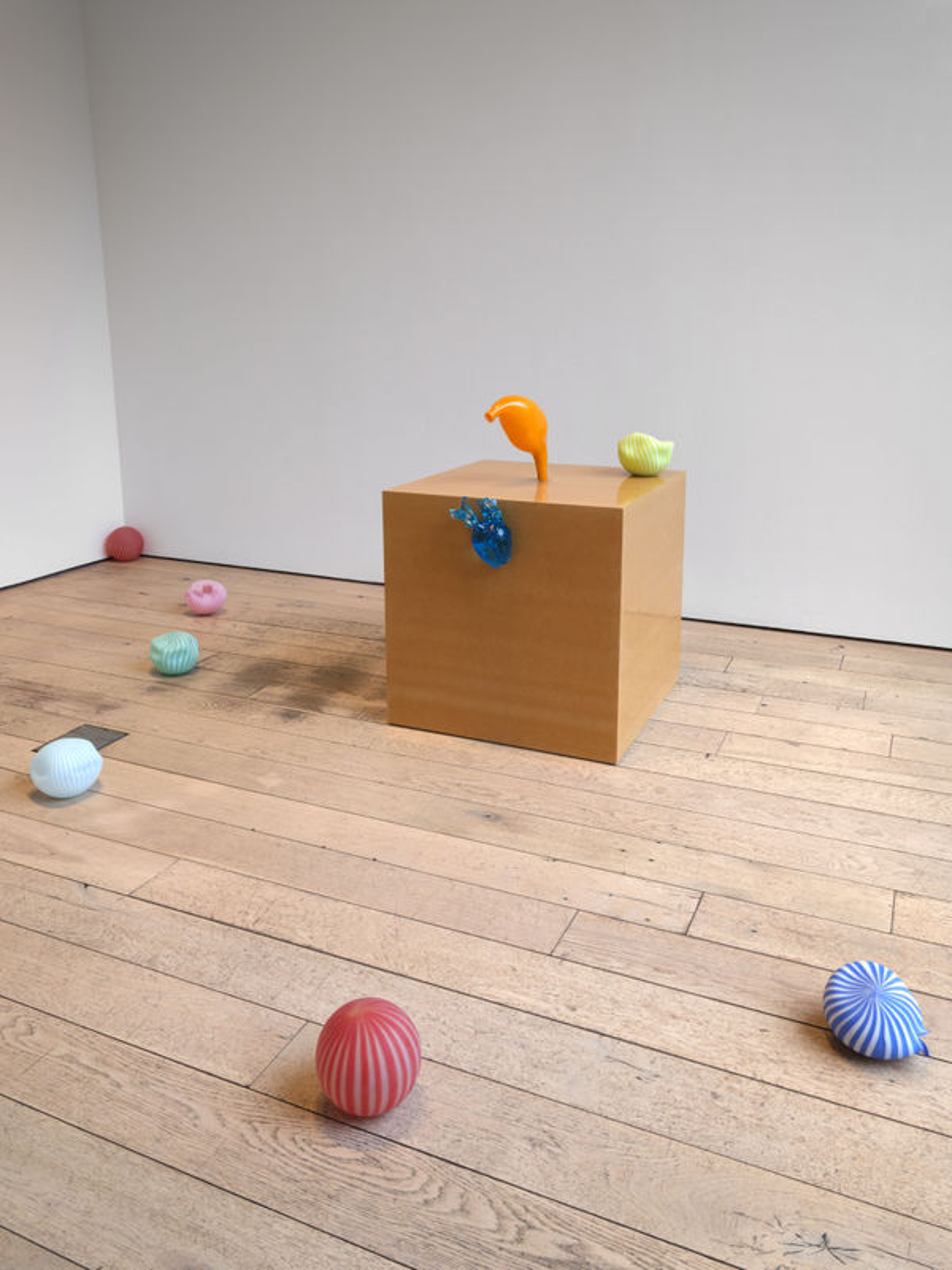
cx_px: 476
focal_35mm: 25
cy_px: 635
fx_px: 917
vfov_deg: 69.4
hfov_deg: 54.8
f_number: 16
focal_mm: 32
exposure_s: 1/2
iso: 200
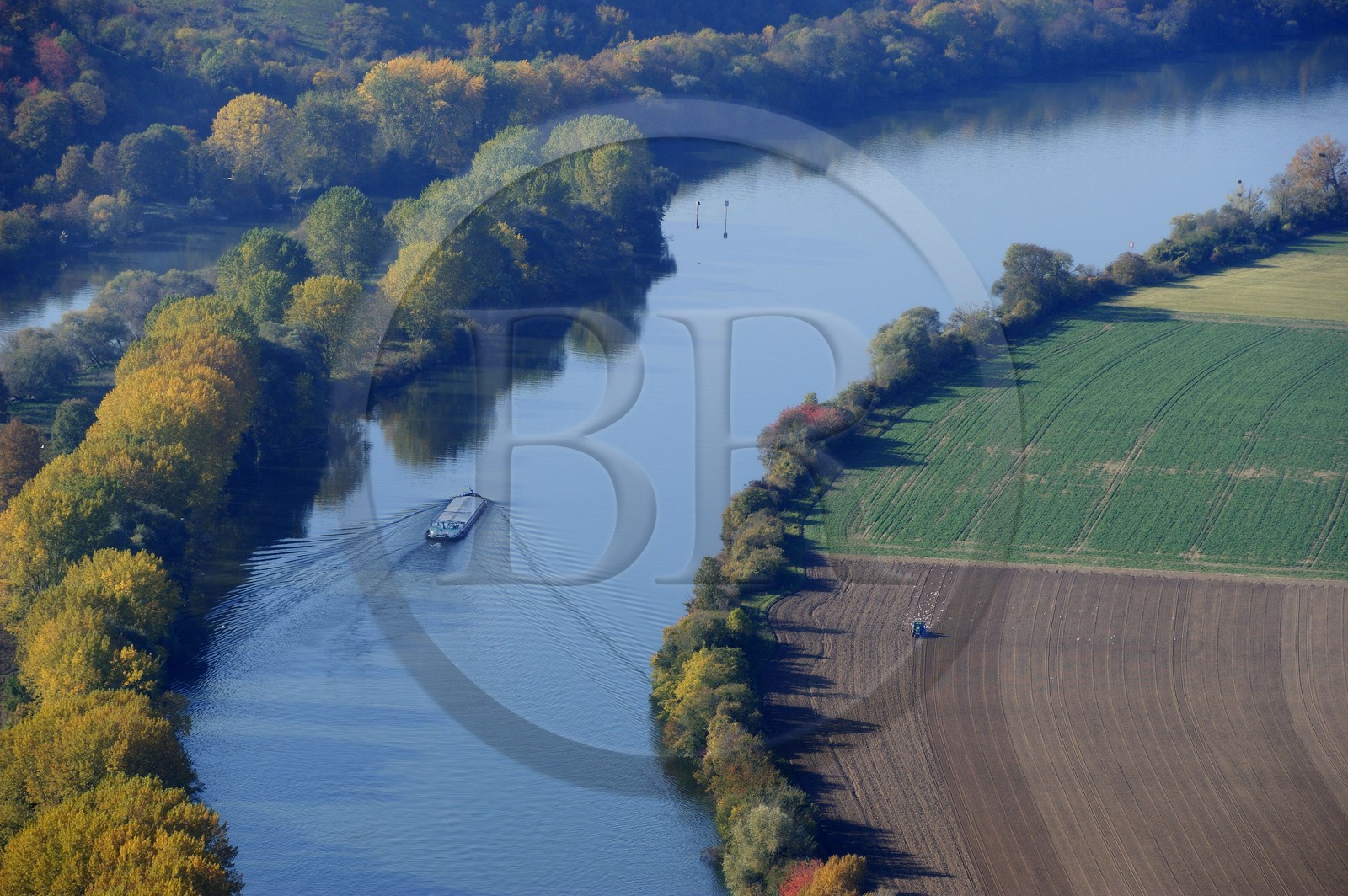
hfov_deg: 10.3
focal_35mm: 200
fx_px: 7483
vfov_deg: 6.9
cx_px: 674
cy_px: 448
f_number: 8
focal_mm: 200
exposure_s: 1/800
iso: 400
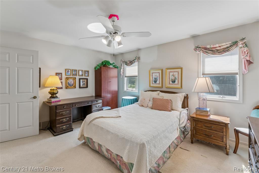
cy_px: 86
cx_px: 130
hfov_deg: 98.2
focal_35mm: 16
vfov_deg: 75.1
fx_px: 112
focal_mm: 15.6
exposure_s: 1/15
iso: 400
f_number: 13
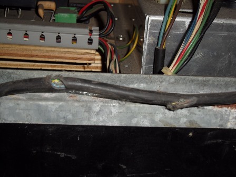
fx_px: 402
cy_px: 88
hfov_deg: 32.7
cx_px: 118
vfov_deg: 24.8
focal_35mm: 59
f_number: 11.3
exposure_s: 1/60
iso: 100
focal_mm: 10.6
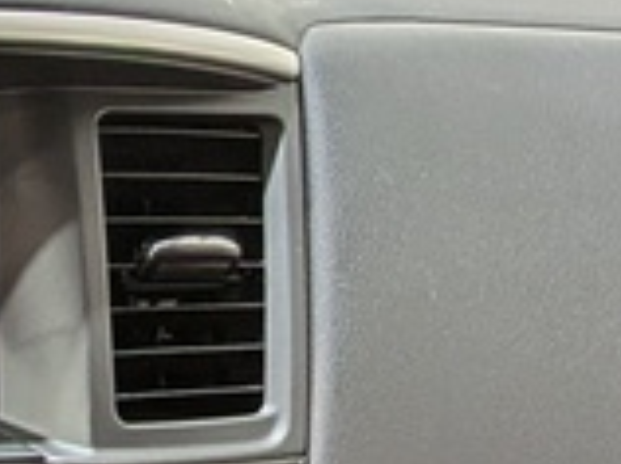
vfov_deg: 8.3
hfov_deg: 11.8
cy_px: 1290
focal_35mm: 156
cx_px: -483
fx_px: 2794
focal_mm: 4.53
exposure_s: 1/120
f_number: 1.7
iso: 37
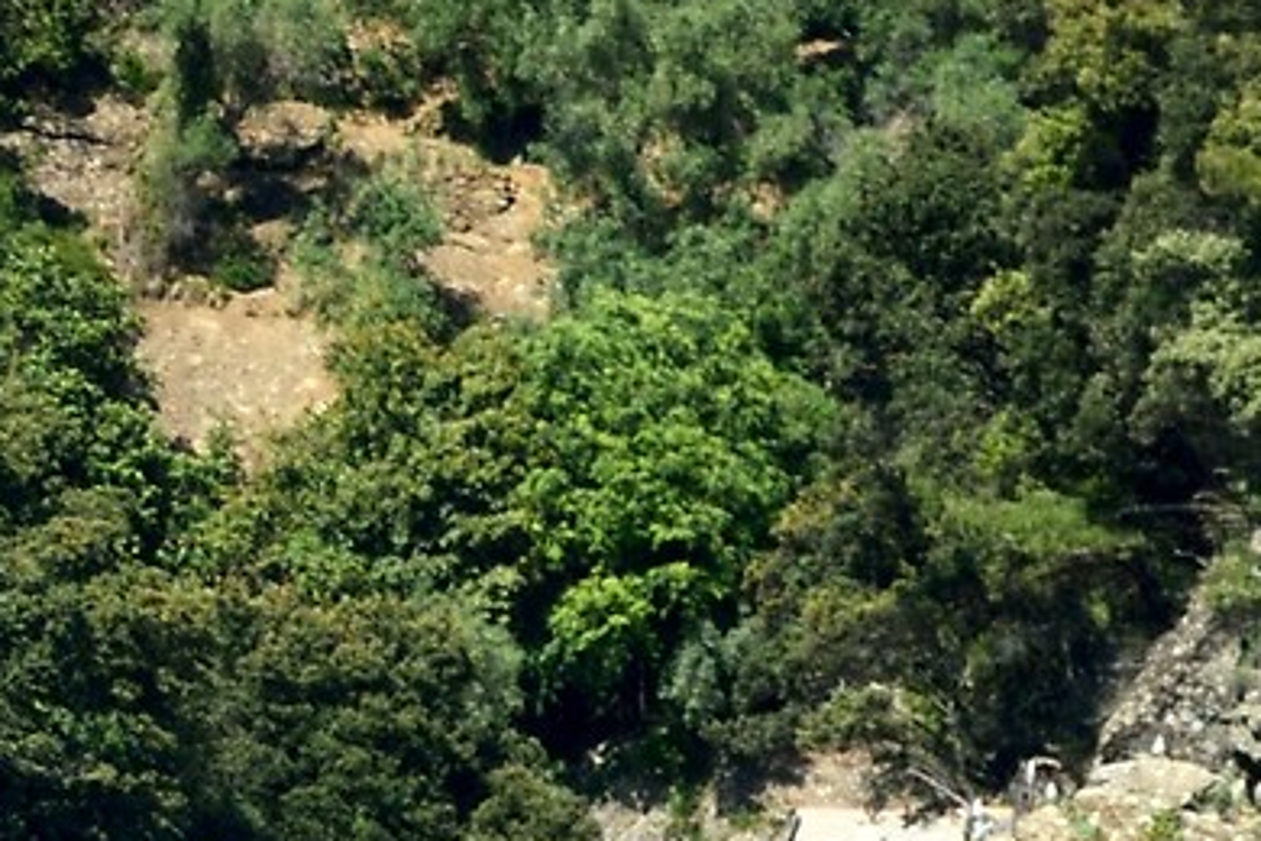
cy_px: 147
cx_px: -2231
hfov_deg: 4.0
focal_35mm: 507
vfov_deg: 2.7
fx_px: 17760
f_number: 8
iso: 100
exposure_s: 1/250
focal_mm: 55
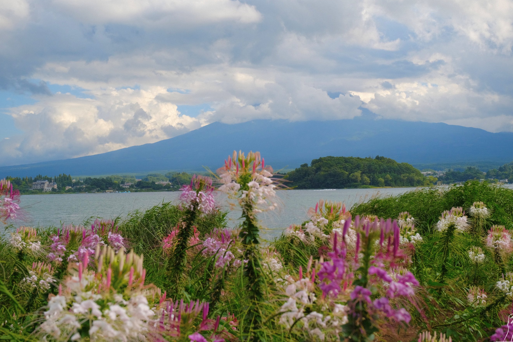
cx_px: 260
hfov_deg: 45.4
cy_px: 166
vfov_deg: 31.2
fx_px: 613
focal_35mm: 43
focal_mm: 25.1
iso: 800
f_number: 7.1
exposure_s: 1/1700
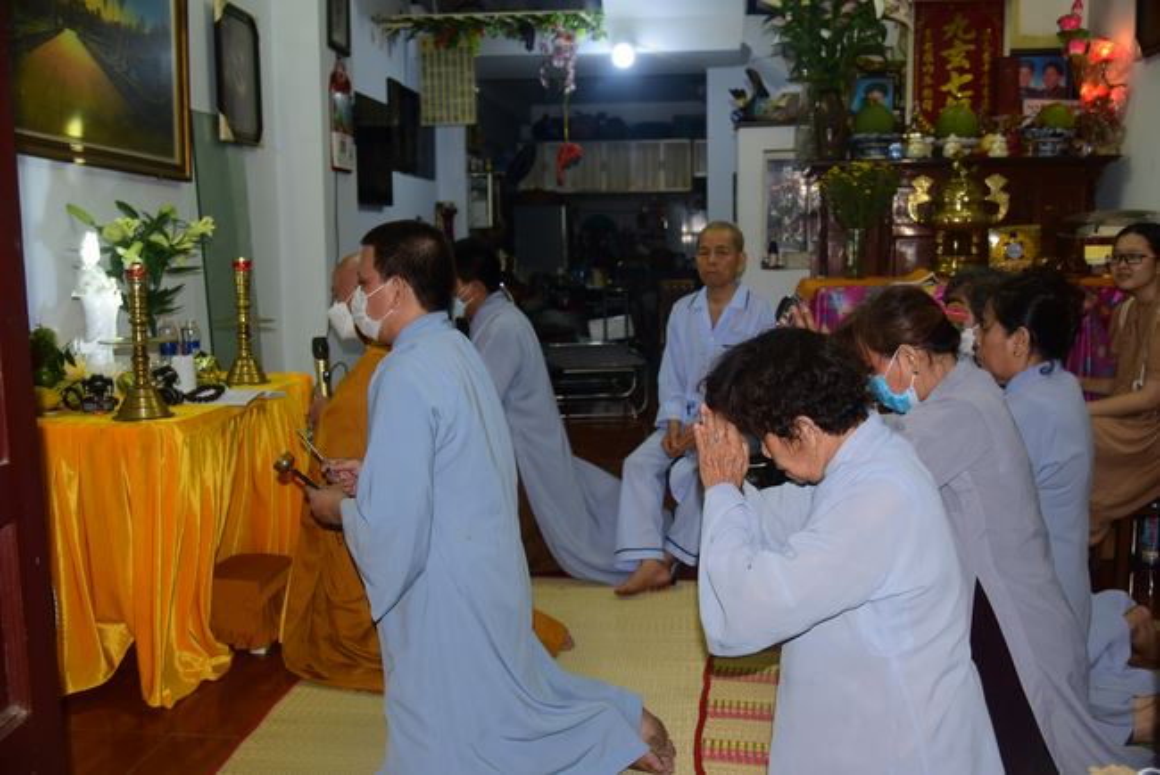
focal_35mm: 34
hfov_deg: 55.8
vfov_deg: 38.9
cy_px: 388
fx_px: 1096
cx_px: 580
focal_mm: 34
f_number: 4
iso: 500
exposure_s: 1/60
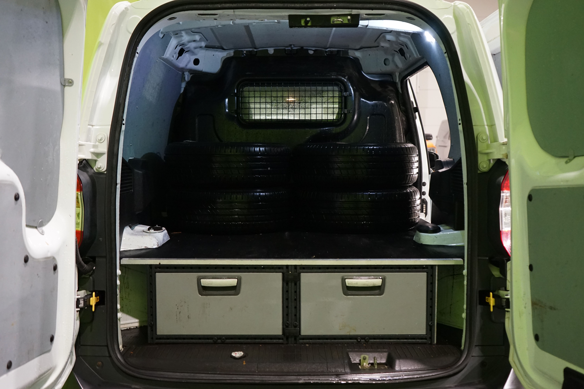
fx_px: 584
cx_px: 292
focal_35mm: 36
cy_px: 194
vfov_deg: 36.9
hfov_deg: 53.1
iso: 3200
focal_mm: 36
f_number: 4
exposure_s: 1/160
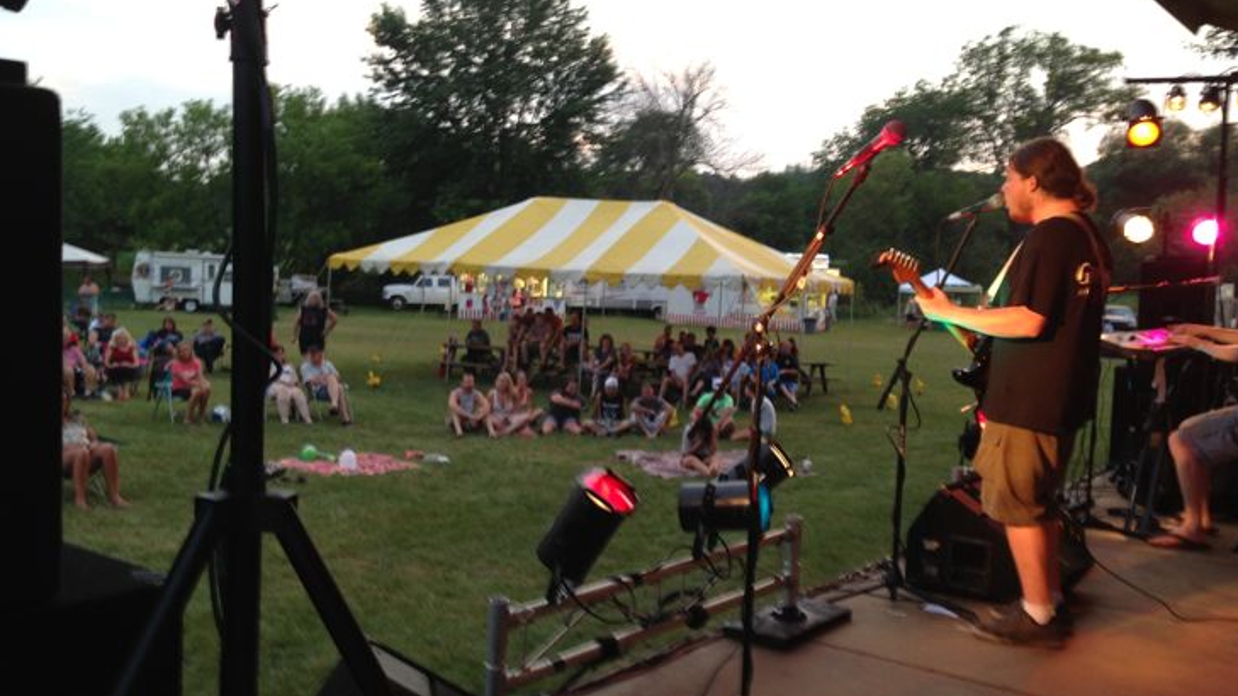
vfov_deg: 32.0
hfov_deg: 54.0
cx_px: 620
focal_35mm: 37
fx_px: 1215
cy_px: 357
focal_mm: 4.13
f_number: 2.4
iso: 64
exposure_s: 1/20
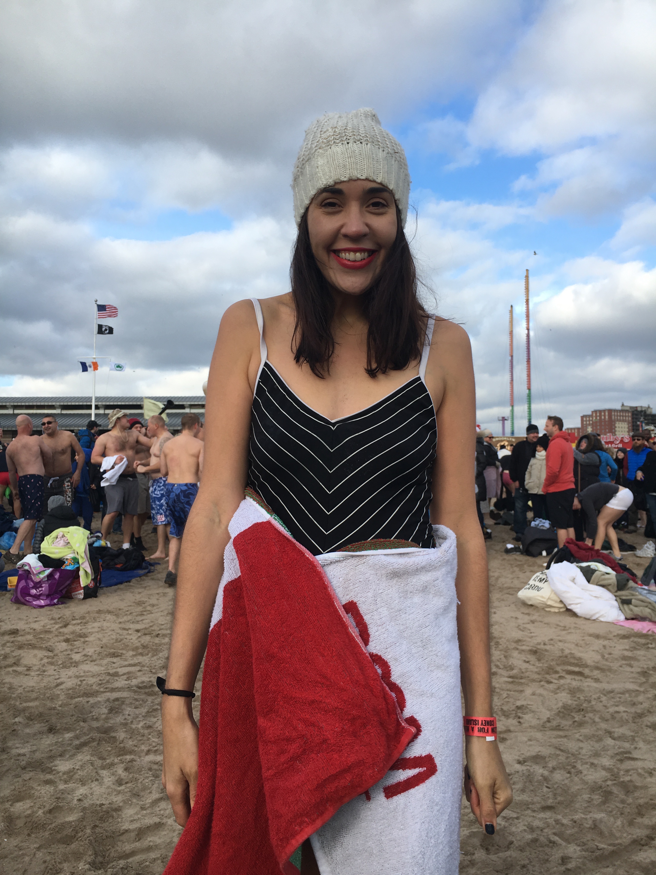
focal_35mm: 29
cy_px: 438
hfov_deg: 48.2
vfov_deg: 61.7
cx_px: 328
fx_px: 733
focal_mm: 4.15
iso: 25
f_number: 2.2
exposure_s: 1/761
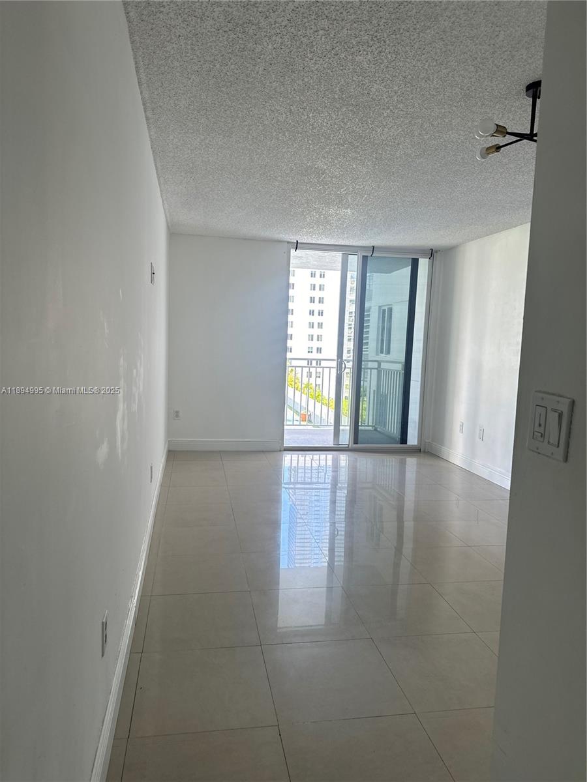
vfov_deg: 71.6
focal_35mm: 24
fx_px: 543
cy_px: 391
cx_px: 294
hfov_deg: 56.8
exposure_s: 1/121
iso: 64
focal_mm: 6.76
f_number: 1.78
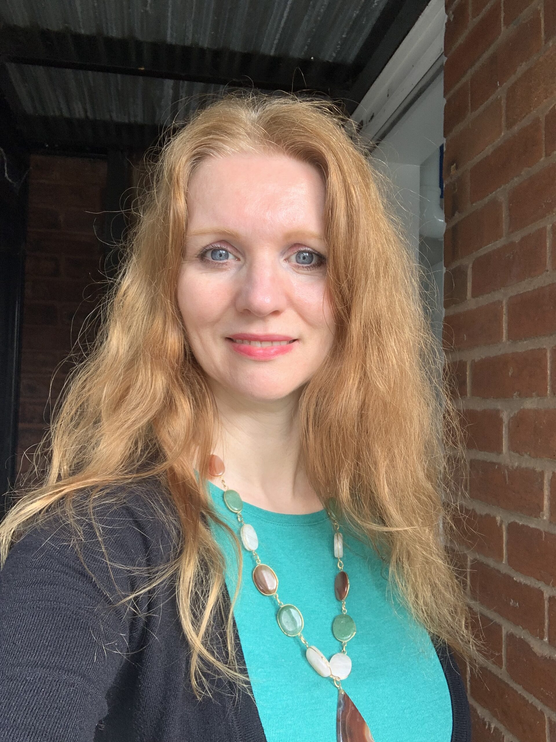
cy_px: 371
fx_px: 685
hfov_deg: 44.2
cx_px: 278
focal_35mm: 32
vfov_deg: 56.8
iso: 25
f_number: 2.2
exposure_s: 1/121
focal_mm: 2.87
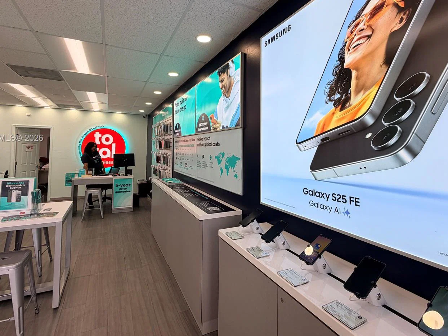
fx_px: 233
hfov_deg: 87.7
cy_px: 139
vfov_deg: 71.0
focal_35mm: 18
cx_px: 219
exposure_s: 1/120
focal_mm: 2.22
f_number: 2.2
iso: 25
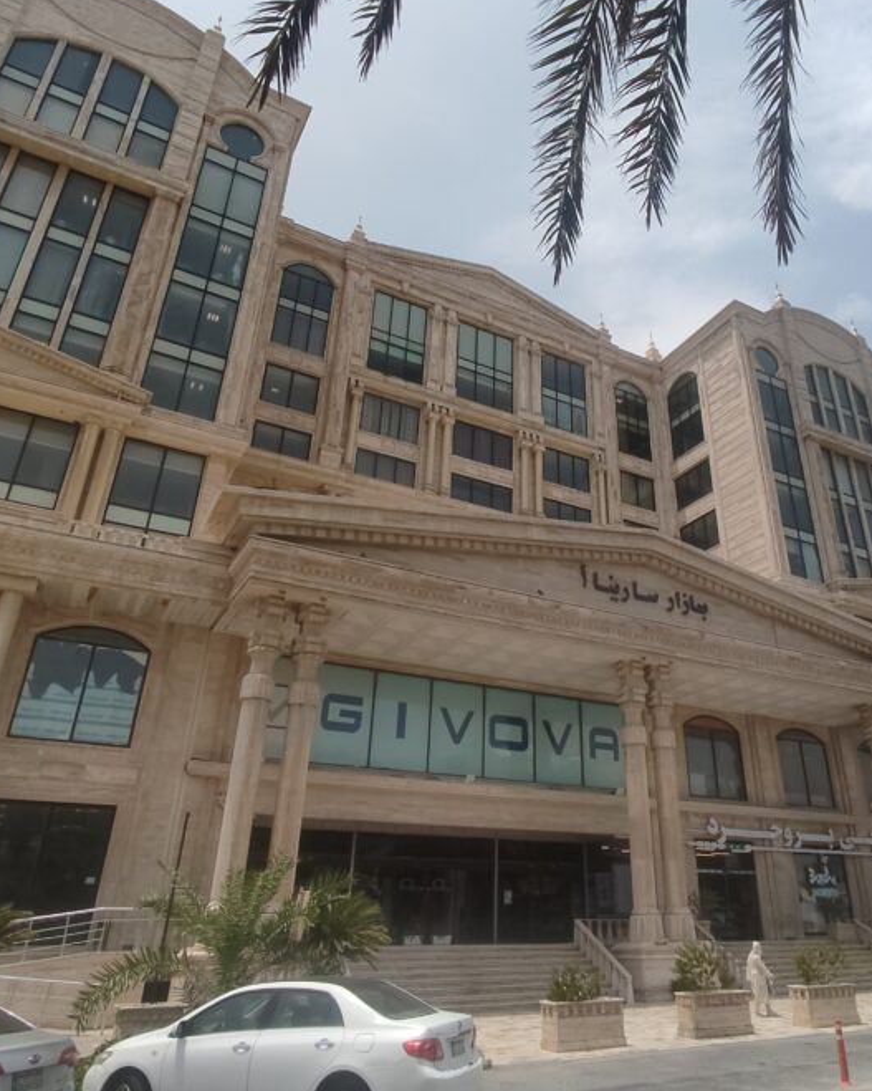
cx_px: 521
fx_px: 774
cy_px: 477
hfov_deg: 58.3
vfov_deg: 70.0
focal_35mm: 24
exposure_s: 1/1871
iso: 50
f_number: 2.2
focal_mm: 1.6
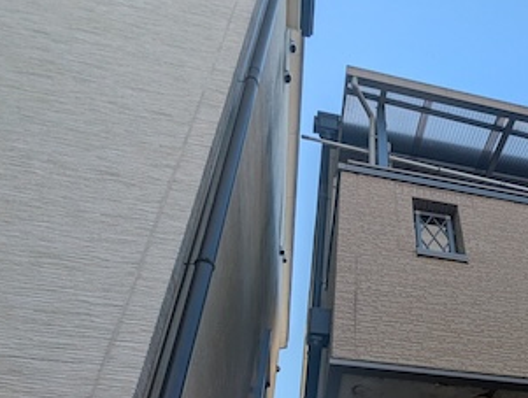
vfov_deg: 37.2
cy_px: 405
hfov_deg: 50.4
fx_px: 520
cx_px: 426
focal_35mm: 34
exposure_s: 1/1603
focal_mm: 2.35
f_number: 2.2
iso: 45
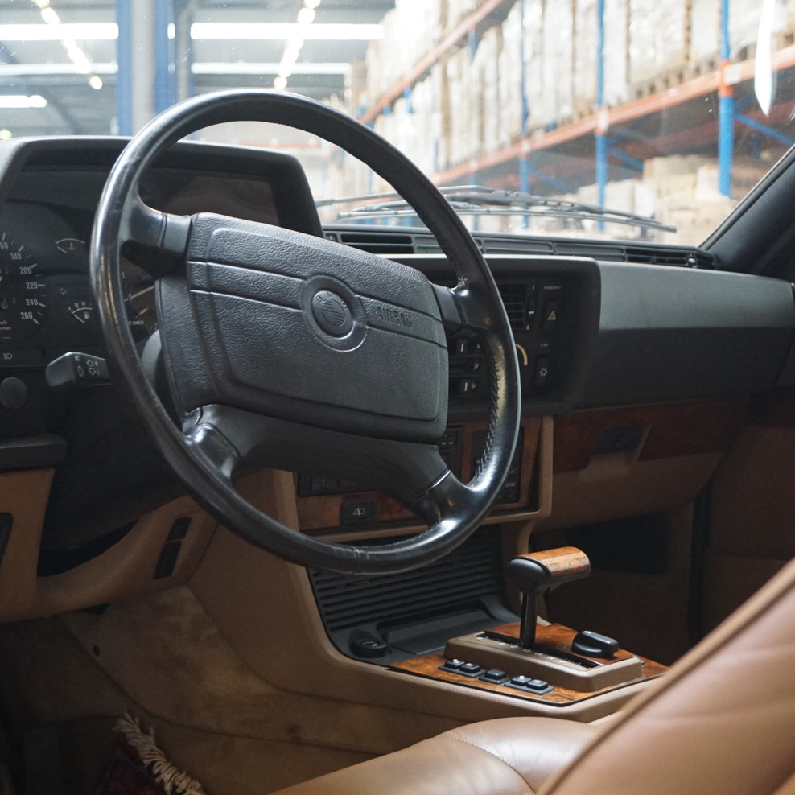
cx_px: 390
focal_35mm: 68
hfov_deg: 25.5
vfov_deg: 25.5
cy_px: 400
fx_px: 1758
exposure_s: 1/60
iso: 2500
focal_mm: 35
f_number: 4.5
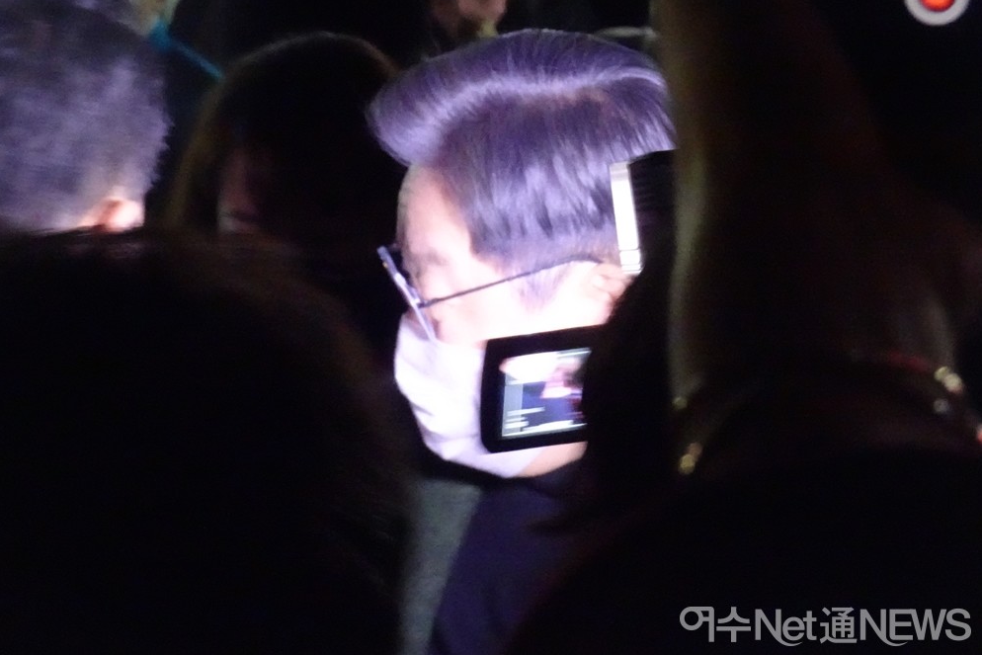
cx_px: 492
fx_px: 4938
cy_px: 290
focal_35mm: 181
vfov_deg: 7.6
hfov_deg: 11.4
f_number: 5.6
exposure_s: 1/25
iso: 3200
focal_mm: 27.71
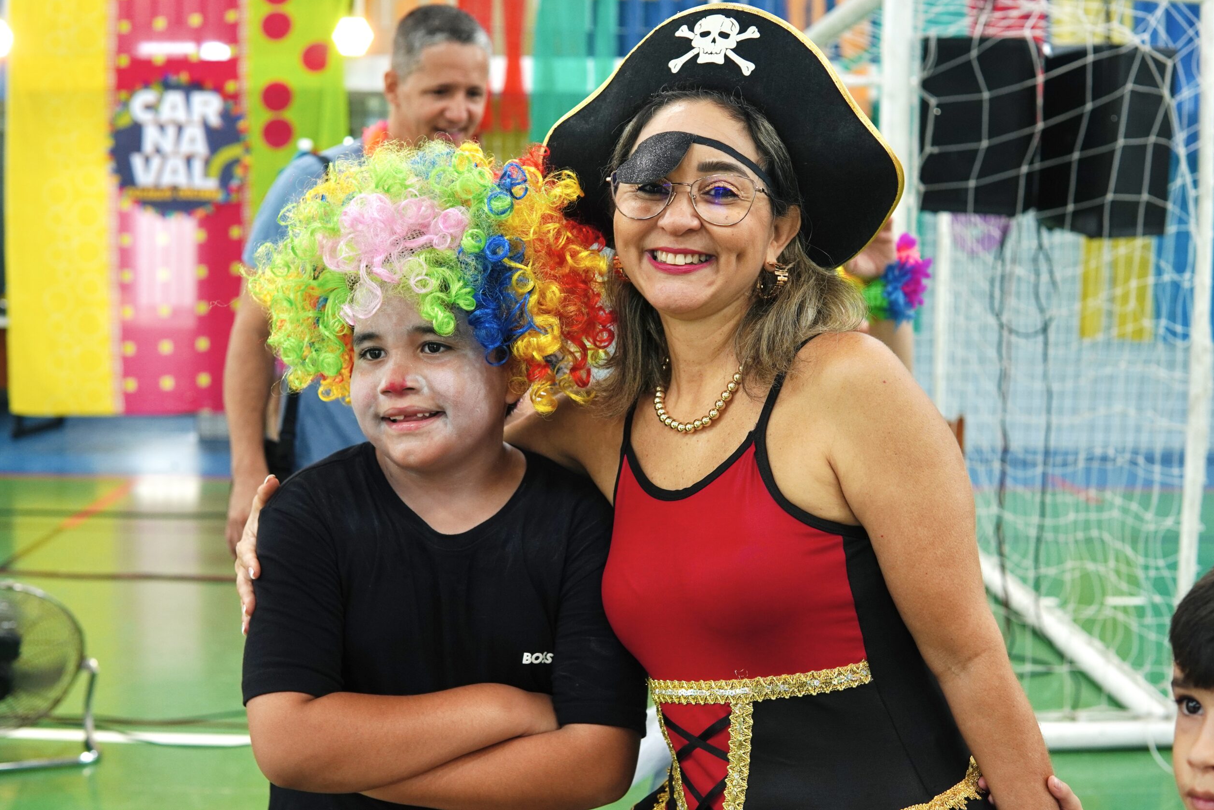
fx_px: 1551
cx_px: 612
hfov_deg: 42.7
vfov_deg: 29.3
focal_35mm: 46
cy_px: 397
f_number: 3.2
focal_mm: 30
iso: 640
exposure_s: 1/400
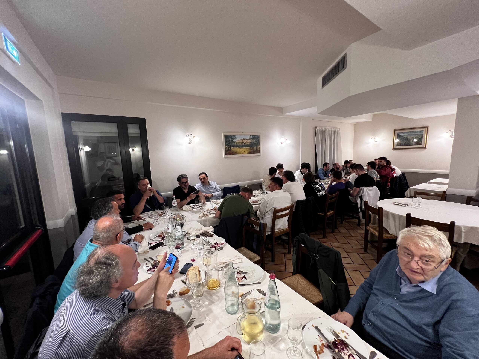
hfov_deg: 106.2
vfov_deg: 89.9
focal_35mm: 13
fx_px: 180
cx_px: 240
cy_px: 180
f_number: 1.8
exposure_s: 1/50
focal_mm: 1.57
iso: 250
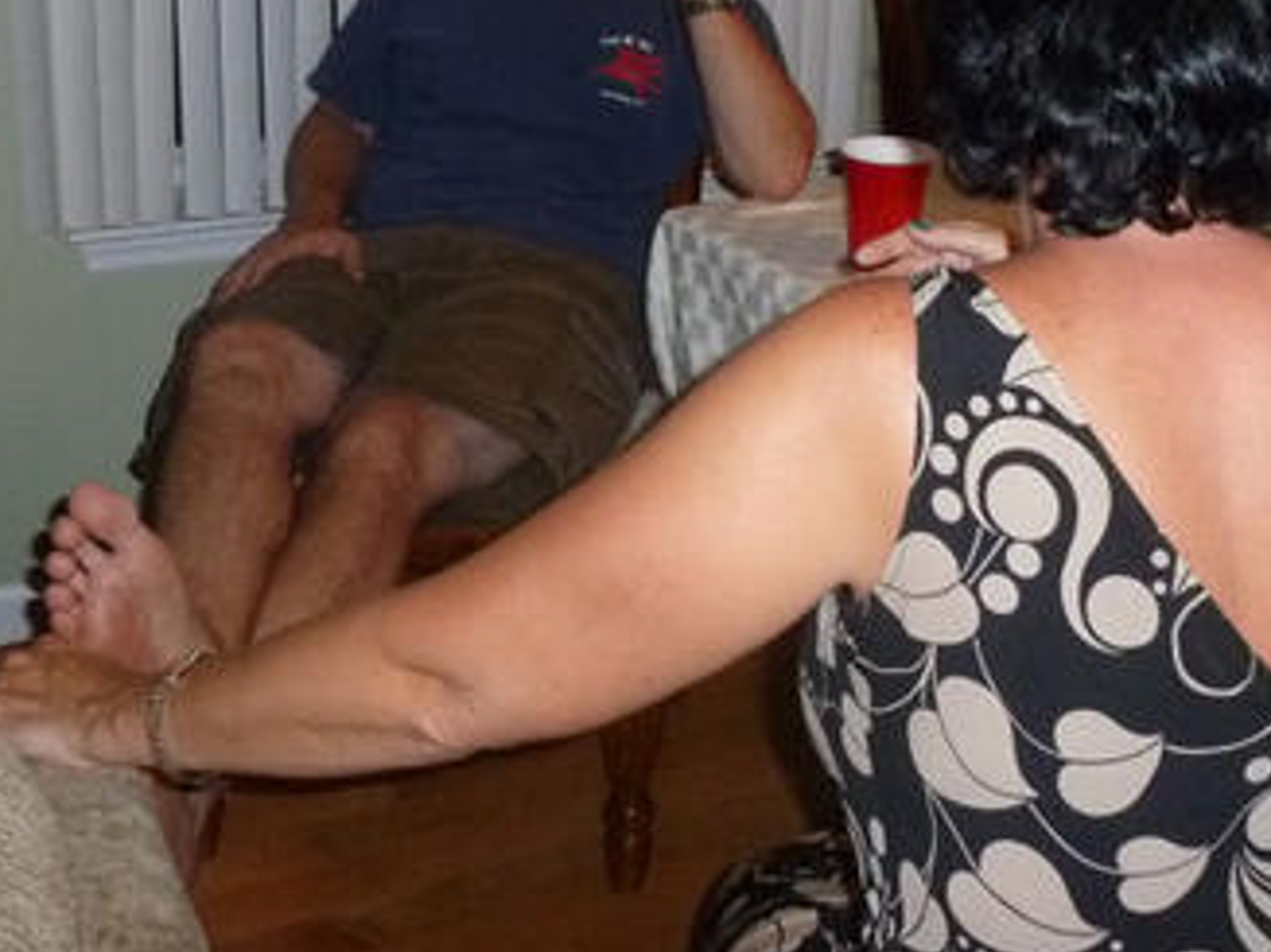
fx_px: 1725
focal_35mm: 47
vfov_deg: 29.5
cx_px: 816
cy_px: 85
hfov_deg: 40.1
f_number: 3.3
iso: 400
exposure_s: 1/125
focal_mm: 4.3
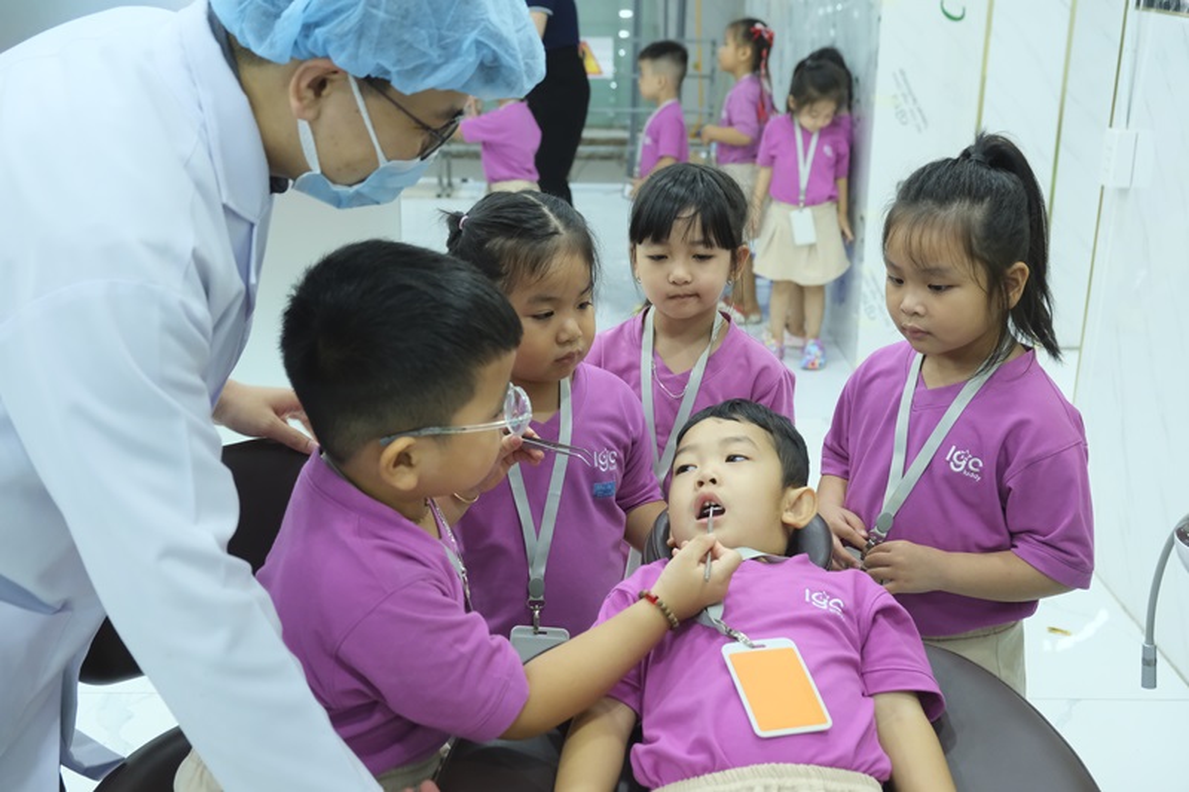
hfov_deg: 48.5
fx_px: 1321
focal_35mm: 40
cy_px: 396
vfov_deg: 33.4
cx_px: 594
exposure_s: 1/125
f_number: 3.6
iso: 2000
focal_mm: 26.5
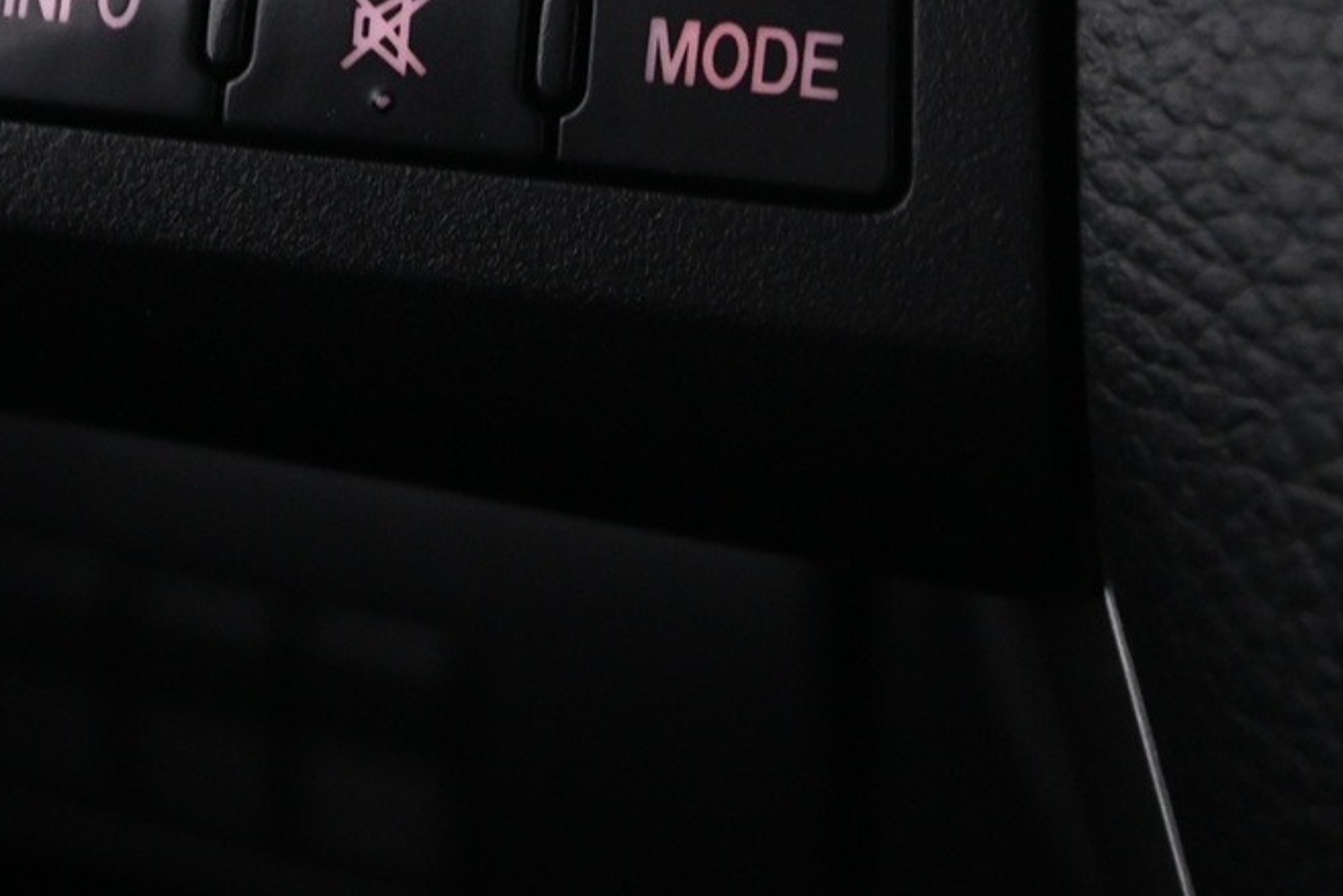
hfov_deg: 27.2
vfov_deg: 17.6
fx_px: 2760
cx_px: 476
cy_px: -145
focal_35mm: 74
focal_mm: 20
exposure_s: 1/20
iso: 1600
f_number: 3.8
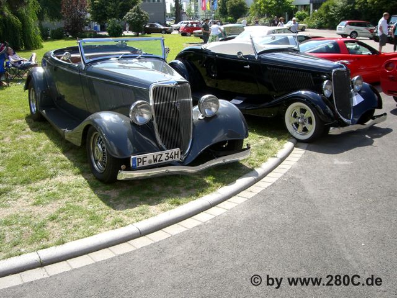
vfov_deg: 37.7
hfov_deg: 49.0
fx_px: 436
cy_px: 149
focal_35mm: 38
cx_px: 198
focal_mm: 6.2
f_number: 4.3
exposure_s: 1/320
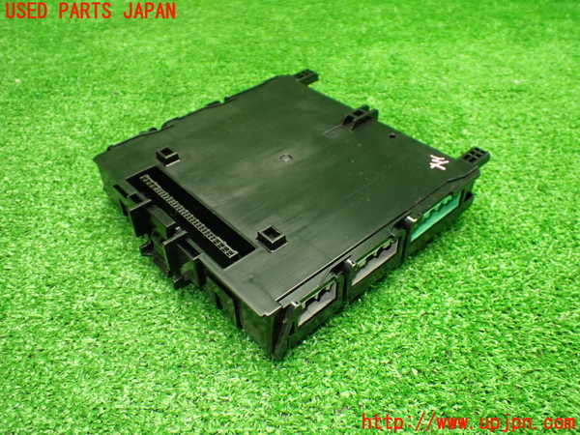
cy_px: 218
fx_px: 503
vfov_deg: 46.8
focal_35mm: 30
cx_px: 290
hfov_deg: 60.0
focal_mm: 5.4
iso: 800
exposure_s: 1/100
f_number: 2.3
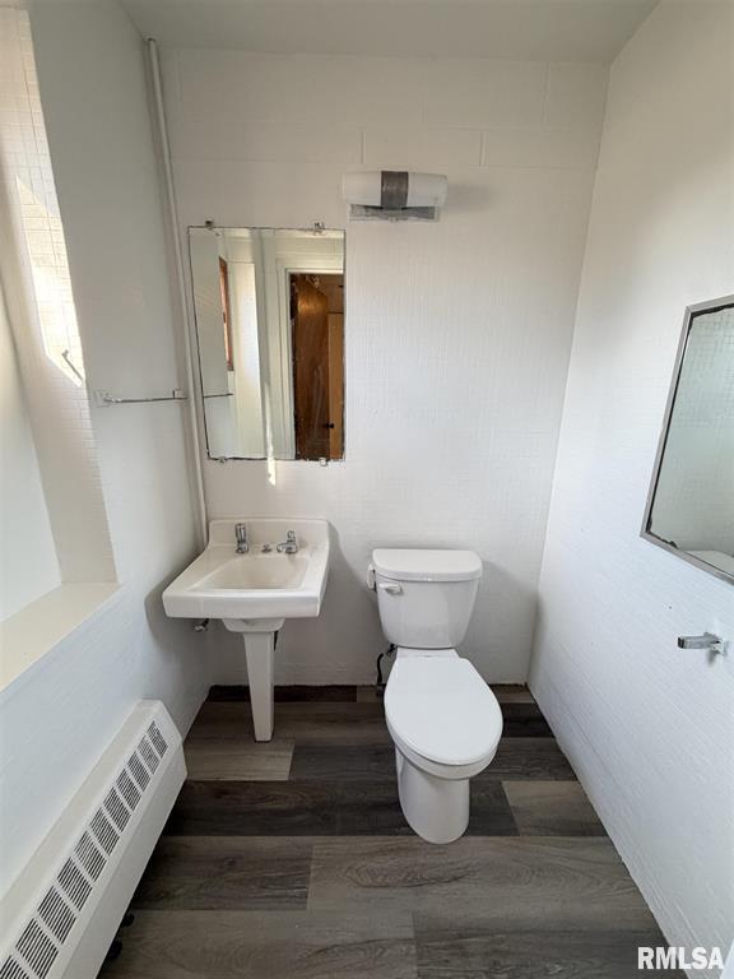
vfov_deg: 102.1
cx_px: 367
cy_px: 490
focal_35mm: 14
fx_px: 396
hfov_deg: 85.7
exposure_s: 1/60
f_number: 2.2
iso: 200
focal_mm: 2.22
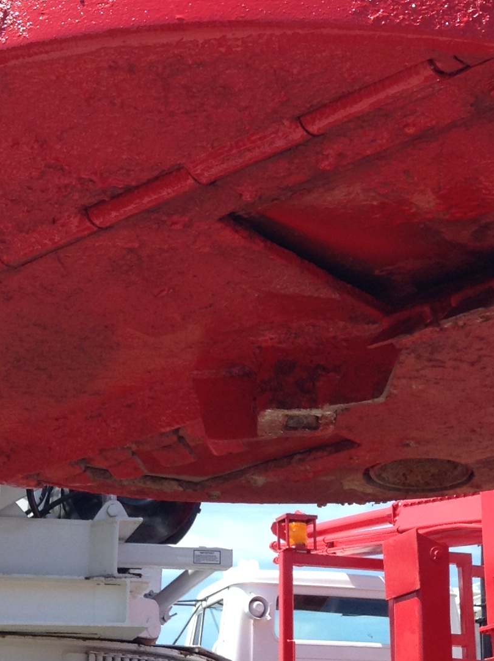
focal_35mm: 79
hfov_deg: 18.6
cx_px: 307
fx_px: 1507
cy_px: 371
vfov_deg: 24.7
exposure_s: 1/591
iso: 25
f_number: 2.4
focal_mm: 3.3
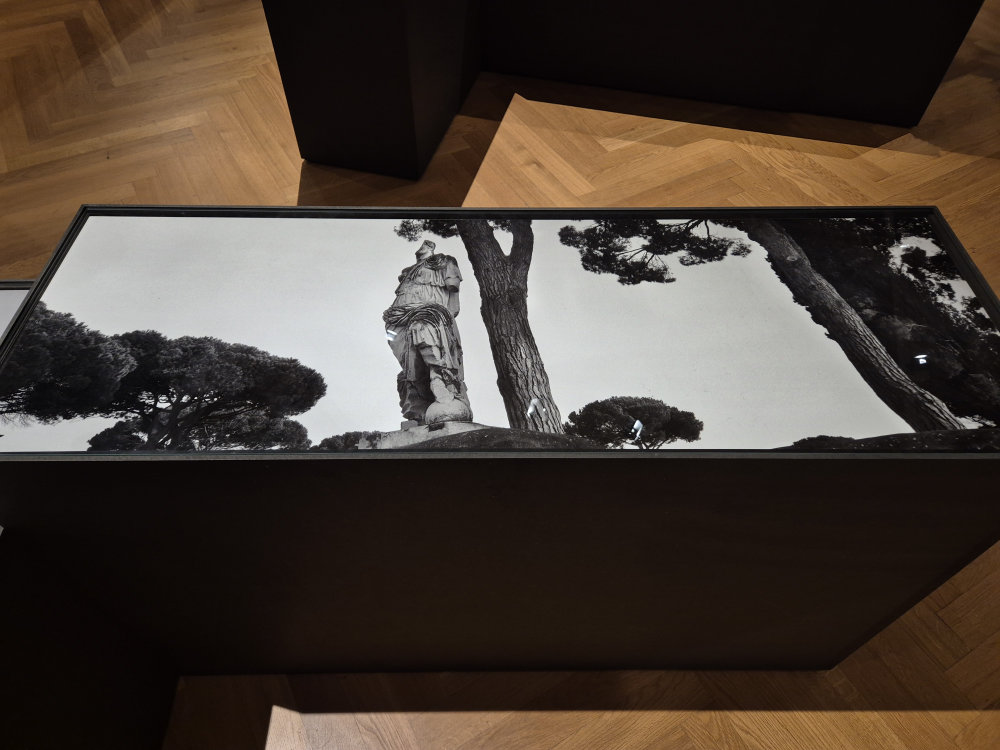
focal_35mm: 23
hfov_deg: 73.9
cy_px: 375
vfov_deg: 58.9
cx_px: 500
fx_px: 664
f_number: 1.8
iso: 400
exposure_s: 1/31
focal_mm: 5.4
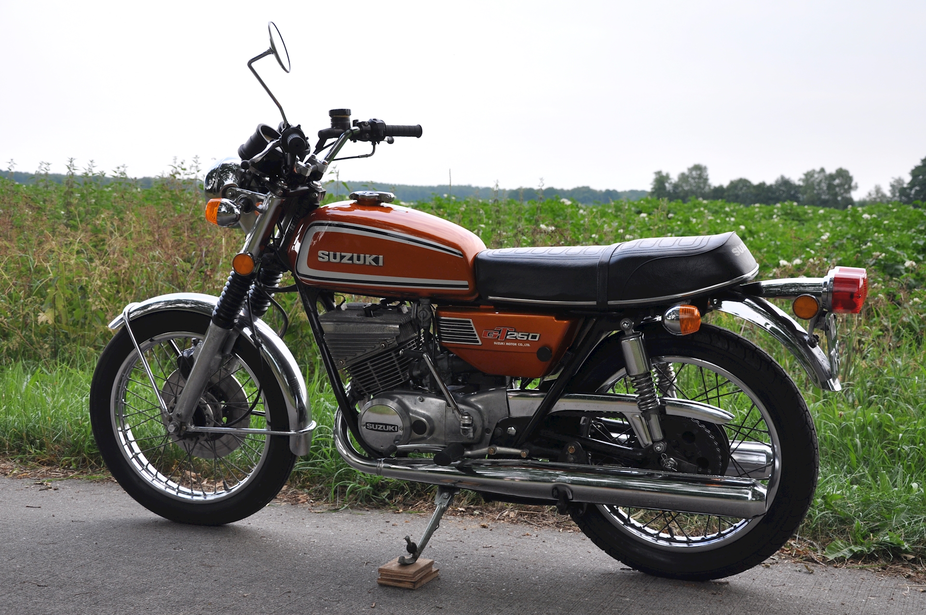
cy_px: 308
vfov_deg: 26.4
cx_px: 463
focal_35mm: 51
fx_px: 1310
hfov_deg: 38.9
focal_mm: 34
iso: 200
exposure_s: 1/160
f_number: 6.3
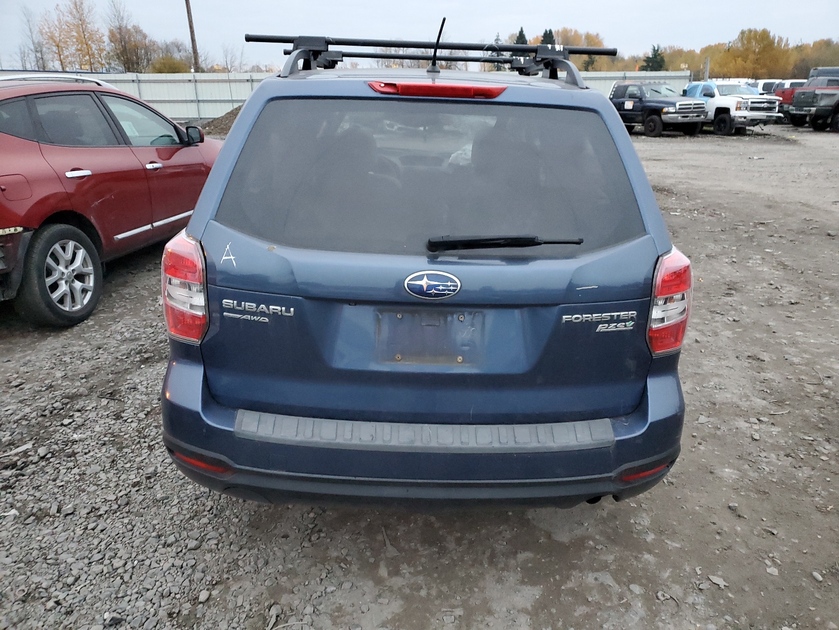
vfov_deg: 53.1
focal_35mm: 26
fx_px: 630
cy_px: 315
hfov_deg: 67.3
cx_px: 420
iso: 305
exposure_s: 1/40
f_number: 1.5
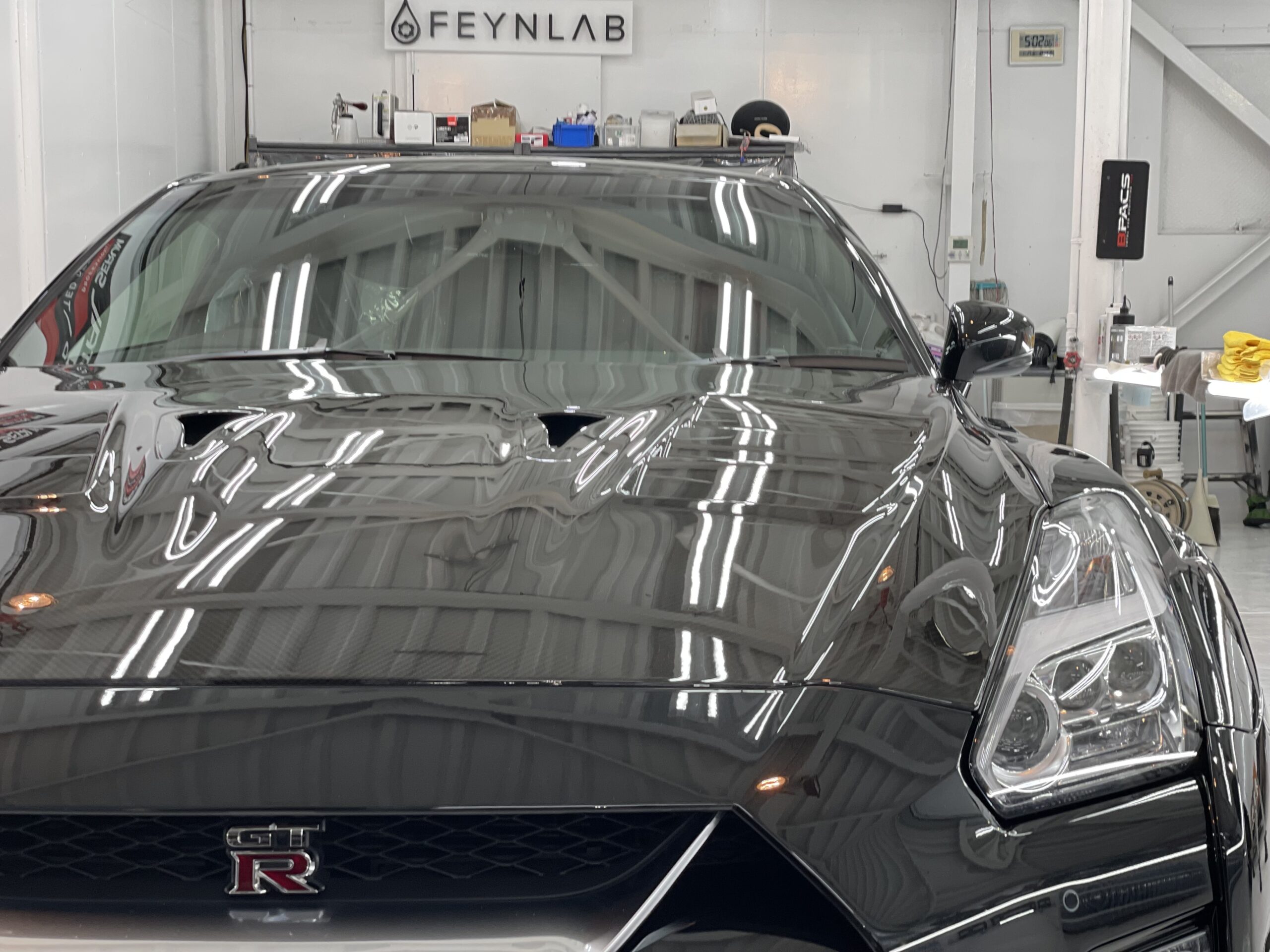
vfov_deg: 28.0
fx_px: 1908
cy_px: 476
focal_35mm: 52
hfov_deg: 36.8
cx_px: 635
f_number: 2
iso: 80
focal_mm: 6
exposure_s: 1/120
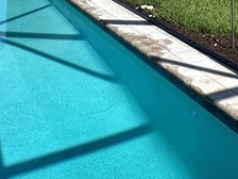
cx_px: 155
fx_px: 440
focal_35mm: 64
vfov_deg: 18.6
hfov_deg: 30.1
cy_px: -131
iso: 50
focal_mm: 2.22
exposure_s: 1/1114
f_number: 2.2
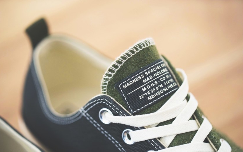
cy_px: 81
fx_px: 682
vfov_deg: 12.7
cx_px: 121
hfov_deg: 20.2
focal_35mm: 103
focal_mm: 100
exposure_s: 1/50
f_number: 2.8
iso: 640
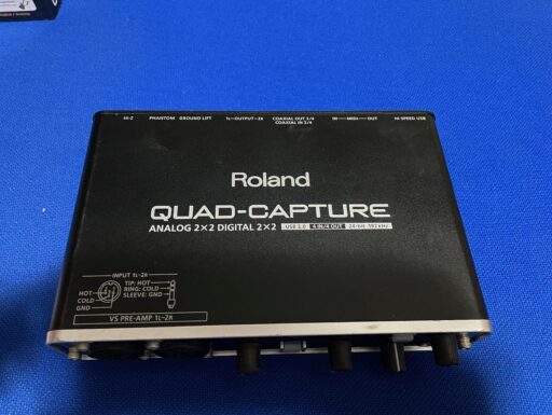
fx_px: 415
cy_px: 208
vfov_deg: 53.1
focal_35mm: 26
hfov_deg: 67.3
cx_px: 276
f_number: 1.6
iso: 1000
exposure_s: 1/29
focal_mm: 4.2
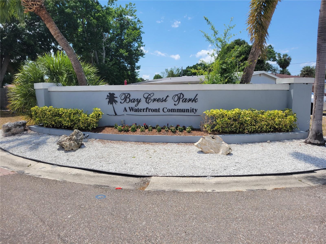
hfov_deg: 67.3
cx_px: 163
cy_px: 122
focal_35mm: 26
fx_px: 245
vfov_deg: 53.1
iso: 40
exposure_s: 1/2524
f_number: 1.8
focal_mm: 5.4
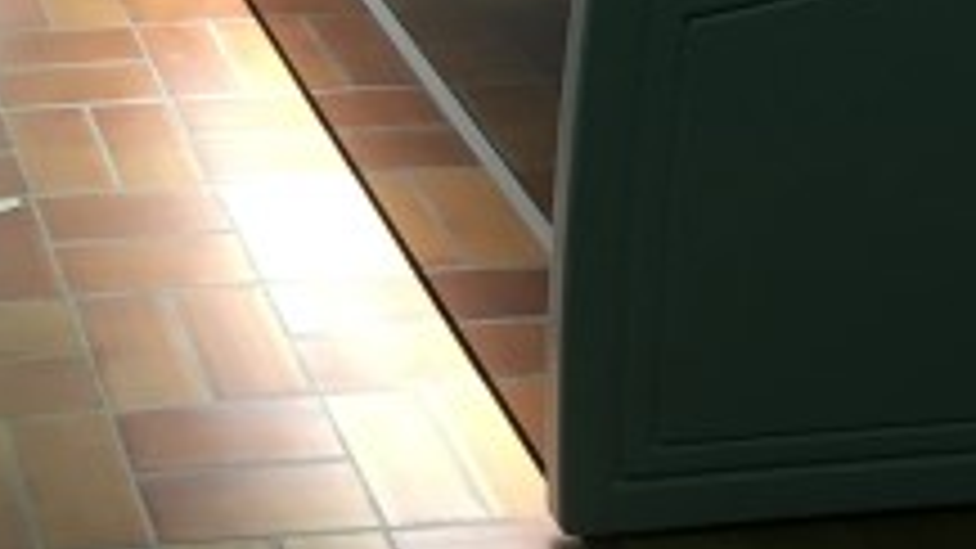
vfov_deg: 12.6
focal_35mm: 93
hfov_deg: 22.2
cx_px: 54
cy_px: -162
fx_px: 2407
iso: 50
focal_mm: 4.15
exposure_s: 1/33
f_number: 2.2
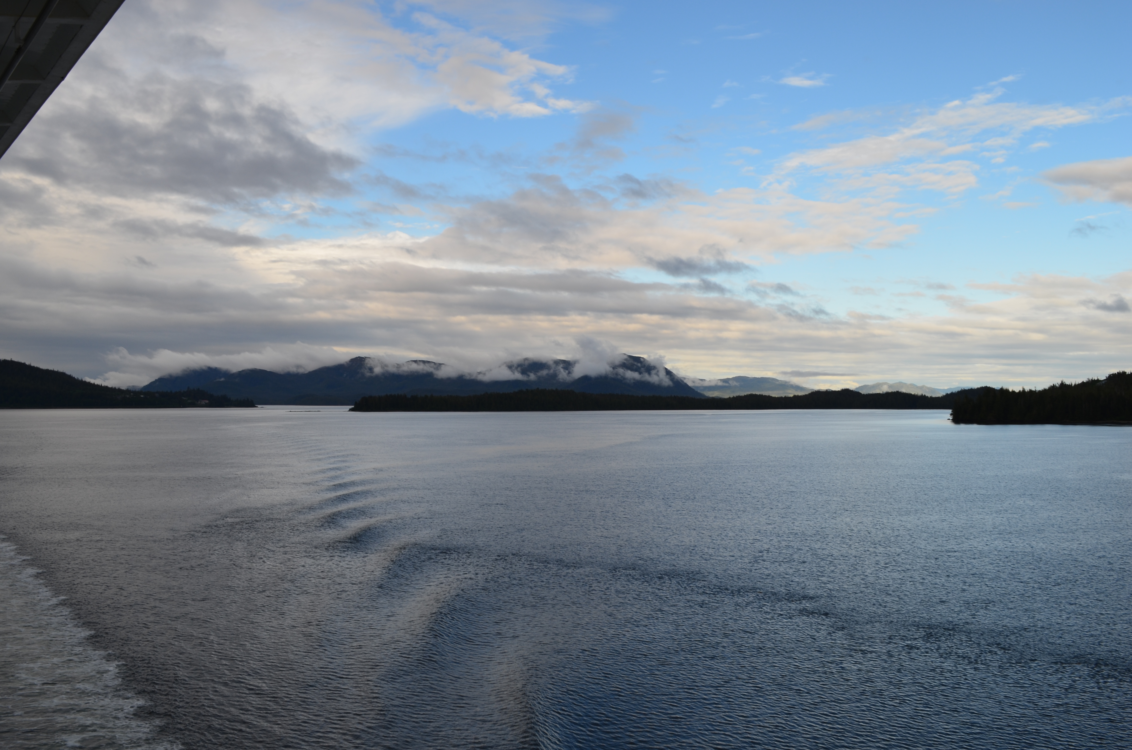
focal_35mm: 33
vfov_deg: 39.8
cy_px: 375
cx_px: 566
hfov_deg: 57.3
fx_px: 1036
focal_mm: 22
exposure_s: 1/125
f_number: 11
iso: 125
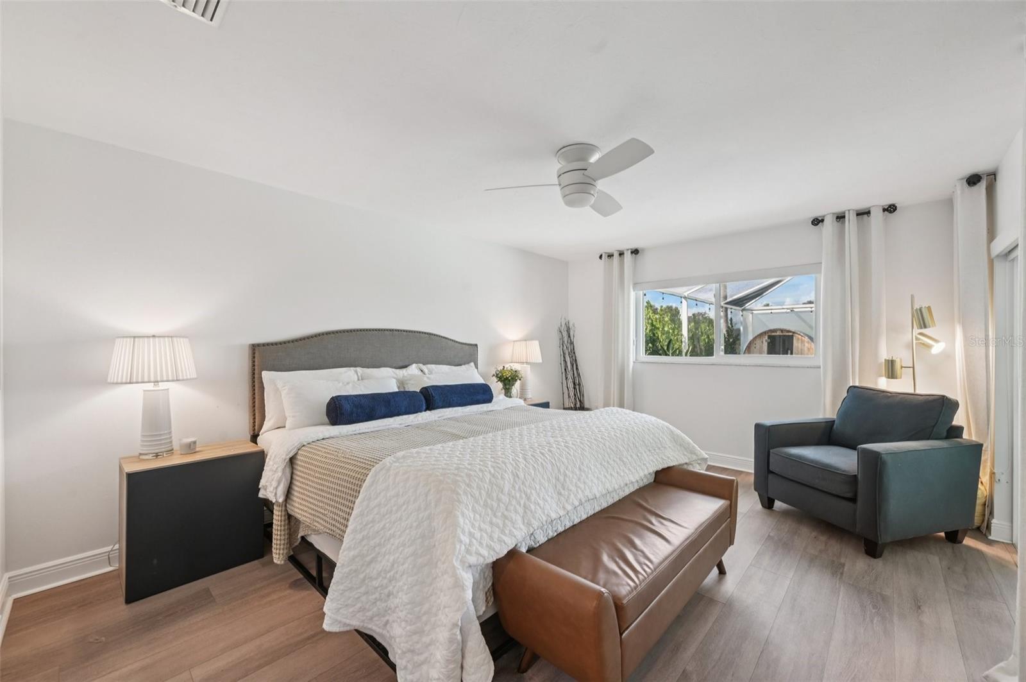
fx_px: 399
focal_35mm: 14
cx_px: 513
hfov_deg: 104.3
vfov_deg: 81.1
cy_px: 341
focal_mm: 14
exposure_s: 1/40
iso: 400
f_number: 8
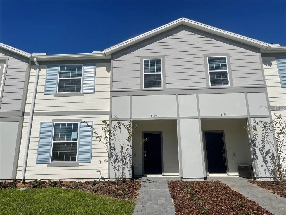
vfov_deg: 54.9
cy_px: 108
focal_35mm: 25
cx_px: 143
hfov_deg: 69.4
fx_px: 207
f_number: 1.6
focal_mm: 5.1
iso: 32
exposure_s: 1/10000
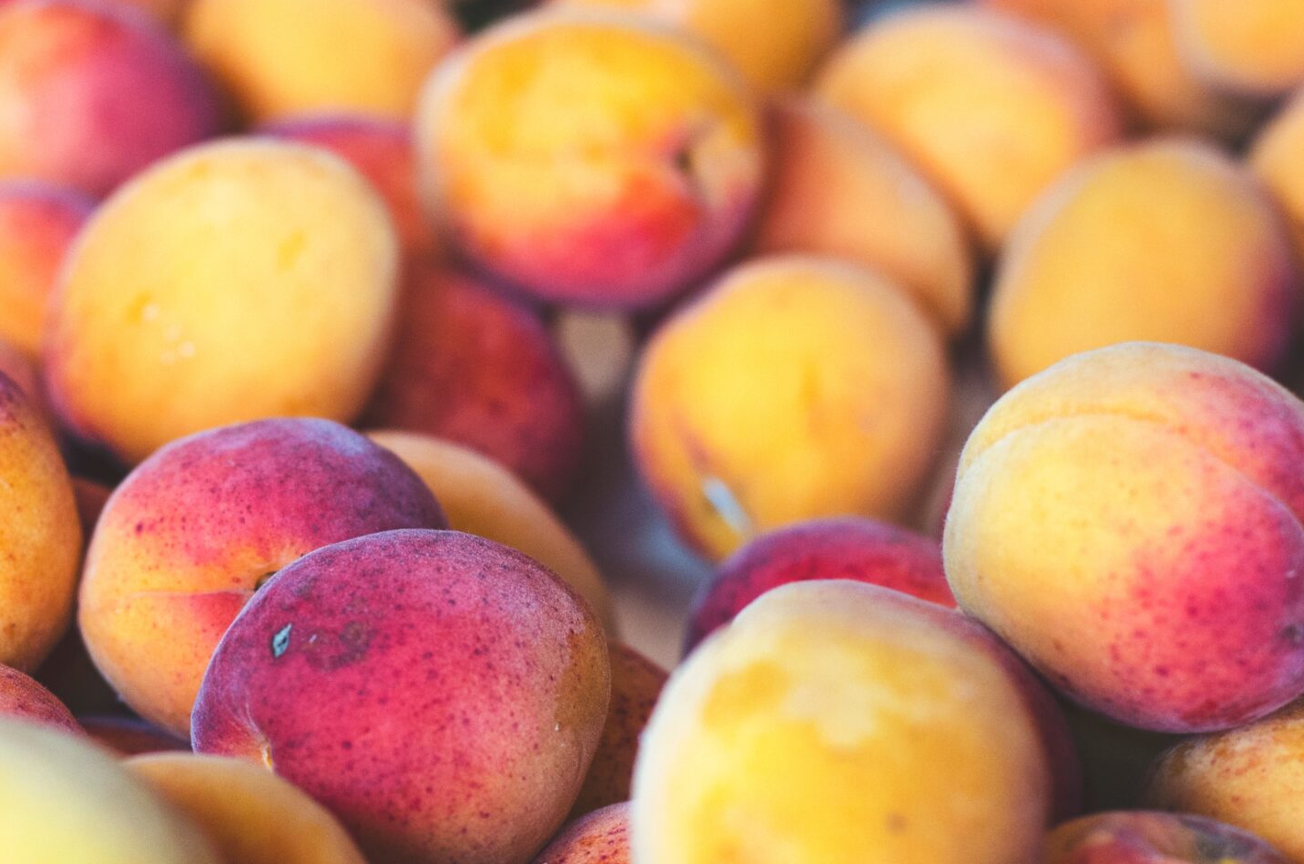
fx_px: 4880
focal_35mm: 135
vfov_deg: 10.1
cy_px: 541
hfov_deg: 15.1
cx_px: 277
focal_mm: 50
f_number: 4
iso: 560
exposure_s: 1/60
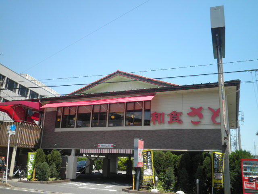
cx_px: 129
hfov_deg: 58.4
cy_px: 97
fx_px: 231
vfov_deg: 45.4
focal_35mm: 31
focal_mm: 5.5
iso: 64
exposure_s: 1/80
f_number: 8.2
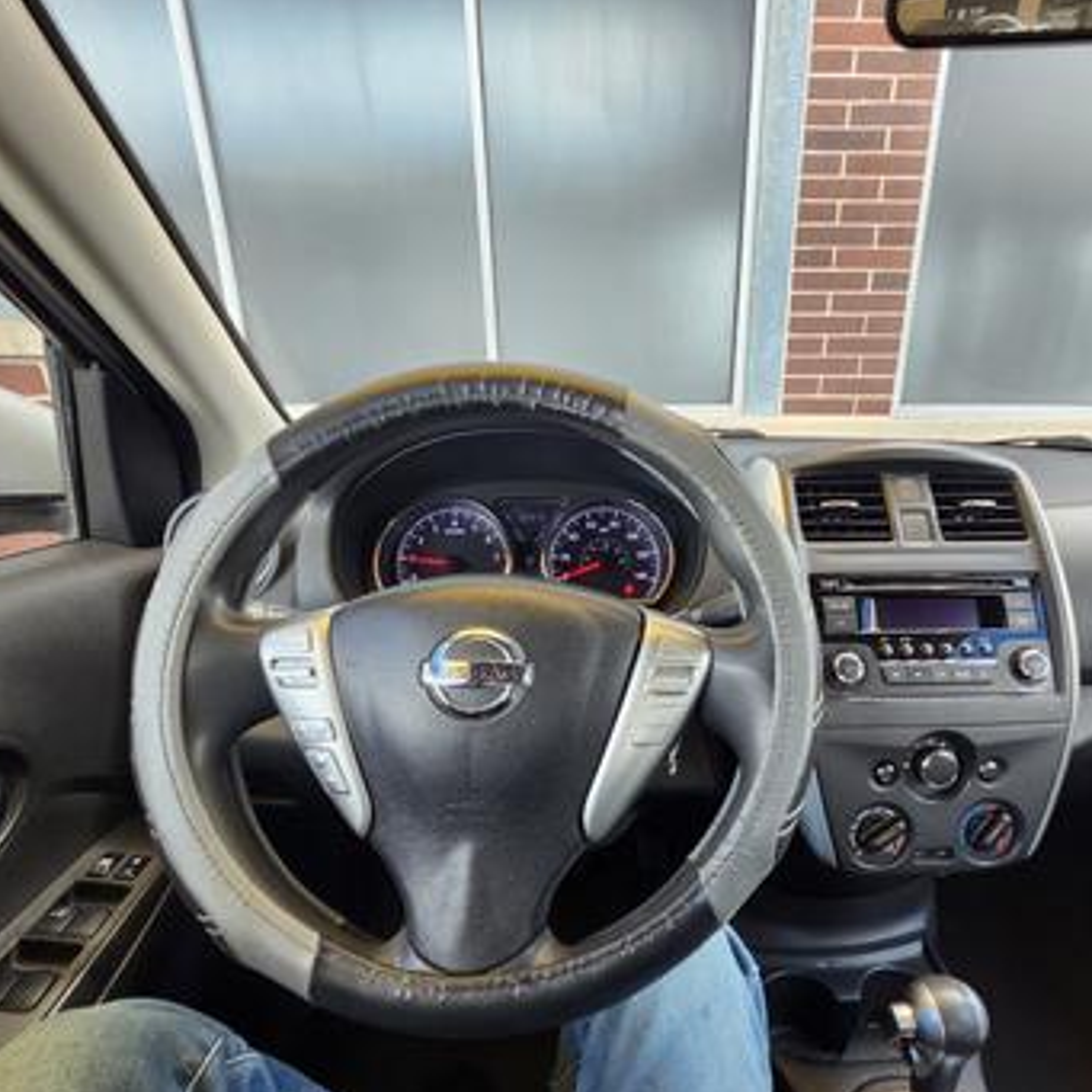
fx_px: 607
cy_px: 589
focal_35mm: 17
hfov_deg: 83.4
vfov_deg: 83.8
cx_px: 624
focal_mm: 1.74
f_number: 2.2
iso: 64
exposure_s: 1/60
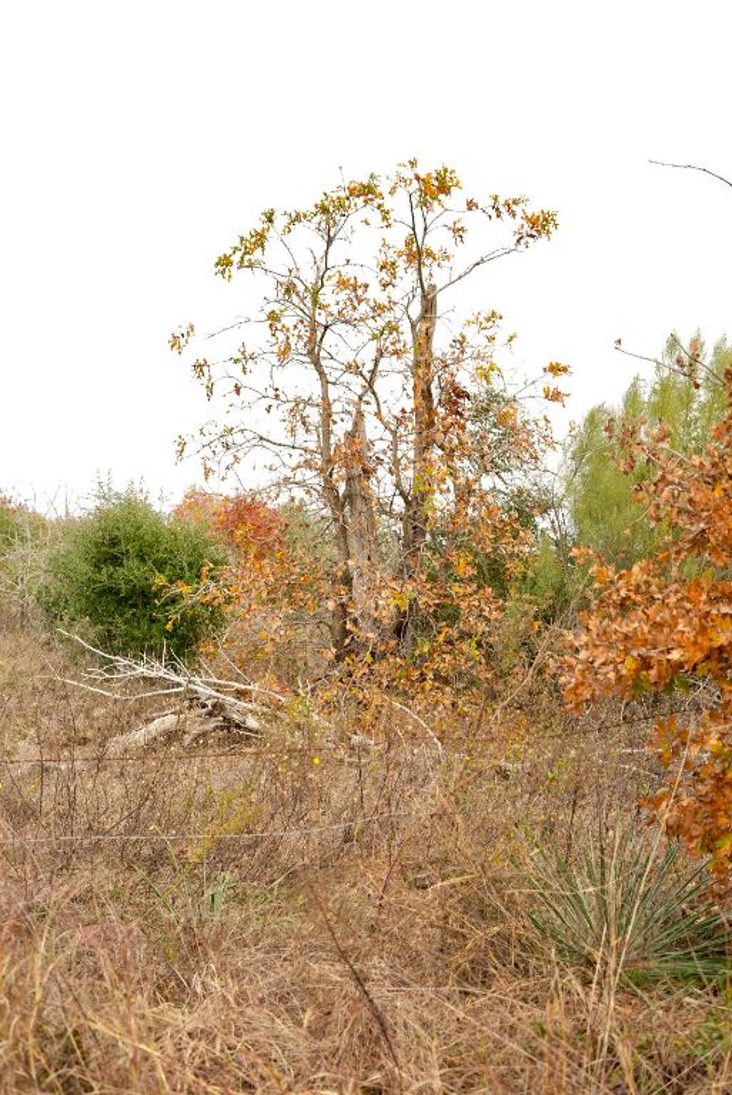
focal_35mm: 50
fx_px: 1523
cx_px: 366
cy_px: 548
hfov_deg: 27.0
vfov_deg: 39.6
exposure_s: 1/200
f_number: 5
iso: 125
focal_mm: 50
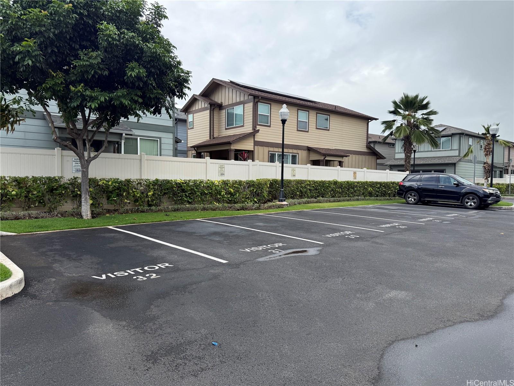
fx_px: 356
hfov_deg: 71.6
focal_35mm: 24
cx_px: 257
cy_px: 193
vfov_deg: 56.8
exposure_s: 1/3759
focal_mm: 6.76
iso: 100
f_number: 1.78
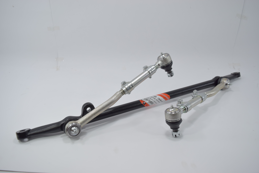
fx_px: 216
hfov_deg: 61.9
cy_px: 86
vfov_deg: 43.6
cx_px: 130
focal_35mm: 30
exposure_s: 1/250
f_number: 4.5
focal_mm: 20
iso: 500
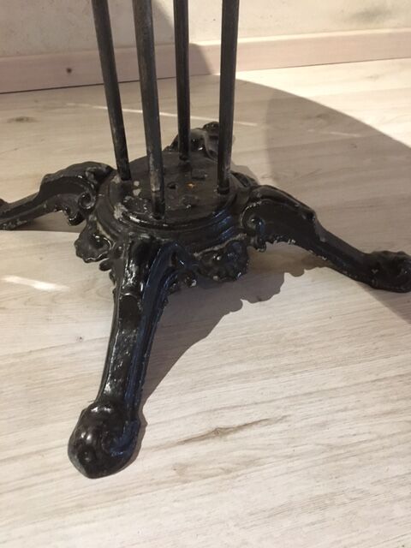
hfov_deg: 48.2
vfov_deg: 61.7
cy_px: 274
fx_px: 459
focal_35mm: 29
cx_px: 206
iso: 320
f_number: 2.2
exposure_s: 1/17
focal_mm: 4.15
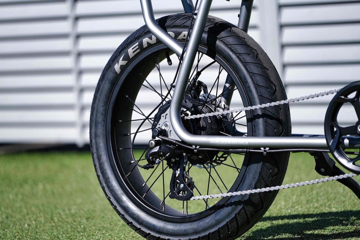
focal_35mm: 210
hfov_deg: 9.8
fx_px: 2100
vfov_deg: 6.5
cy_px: 120
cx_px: 180
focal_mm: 140
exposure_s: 1/2200
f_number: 2.8
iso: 125
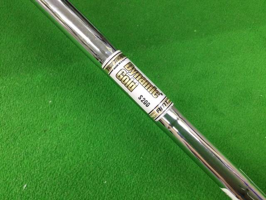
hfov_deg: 58.4
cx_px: 133
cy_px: 100
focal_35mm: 31
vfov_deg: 45.4
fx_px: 238
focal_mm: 3.3
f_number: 2.4
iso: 100
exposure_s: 1/30
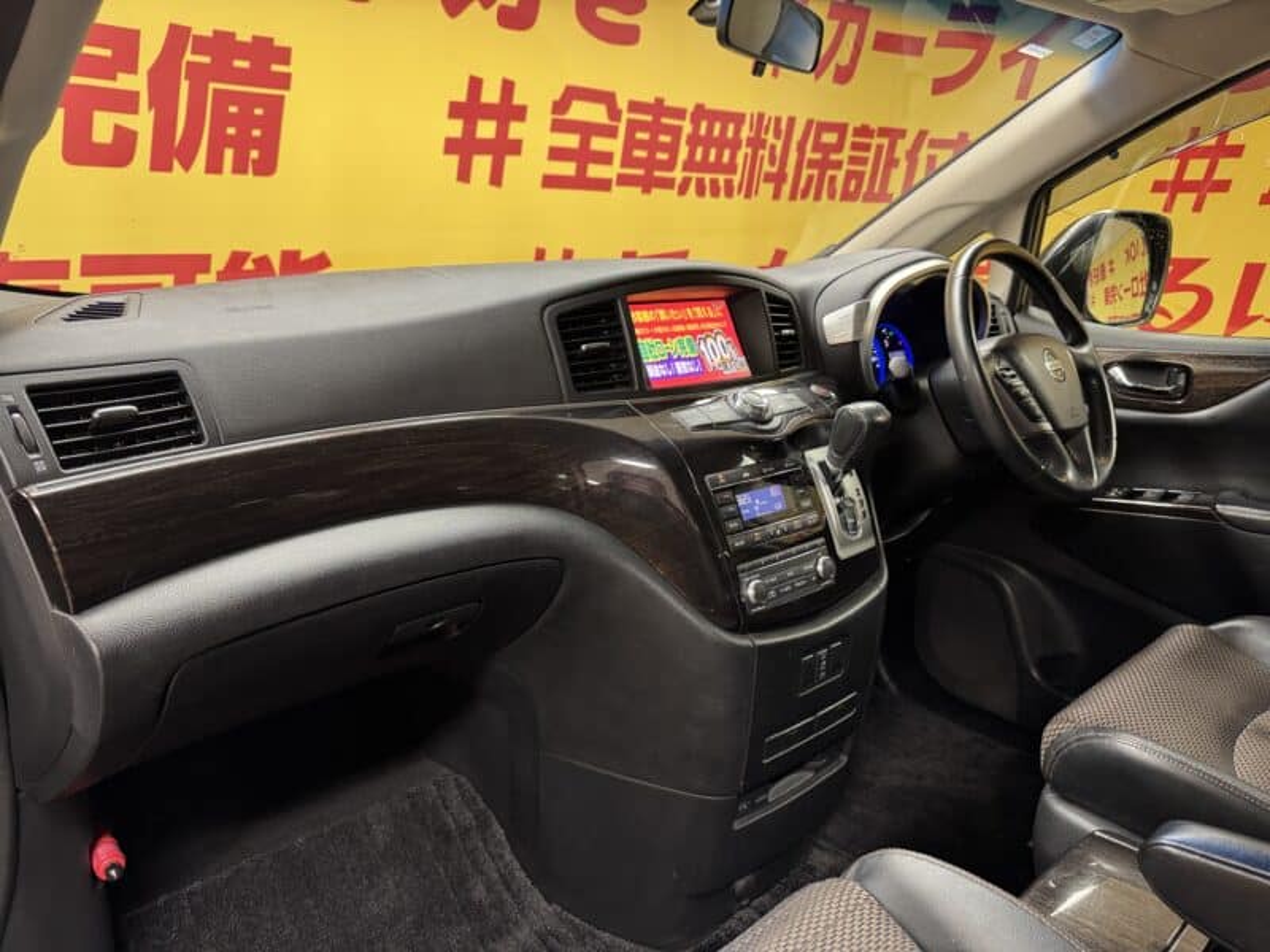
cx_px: 635
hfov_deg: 71.6
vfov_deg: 56.8
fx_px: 881
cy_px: 476
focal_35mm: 24
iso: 200
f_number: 1.78
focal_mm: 6.76
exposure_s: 1/50
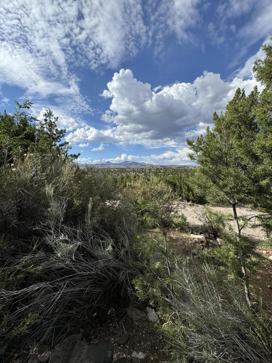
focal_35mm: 14
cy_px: 182
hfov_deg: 85.7
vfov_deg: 102.1
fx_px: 147
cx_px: 136
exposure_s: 1/2028
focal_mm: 2.22
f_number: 2.2
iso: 50
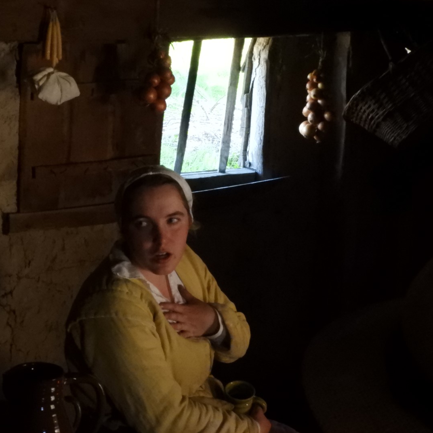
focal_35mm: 95
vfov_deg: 18.3
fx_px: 1344
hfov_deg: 18.3
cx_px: 186
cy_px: 216
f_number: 8
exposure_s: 1/50
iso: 1600
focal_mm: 14.3
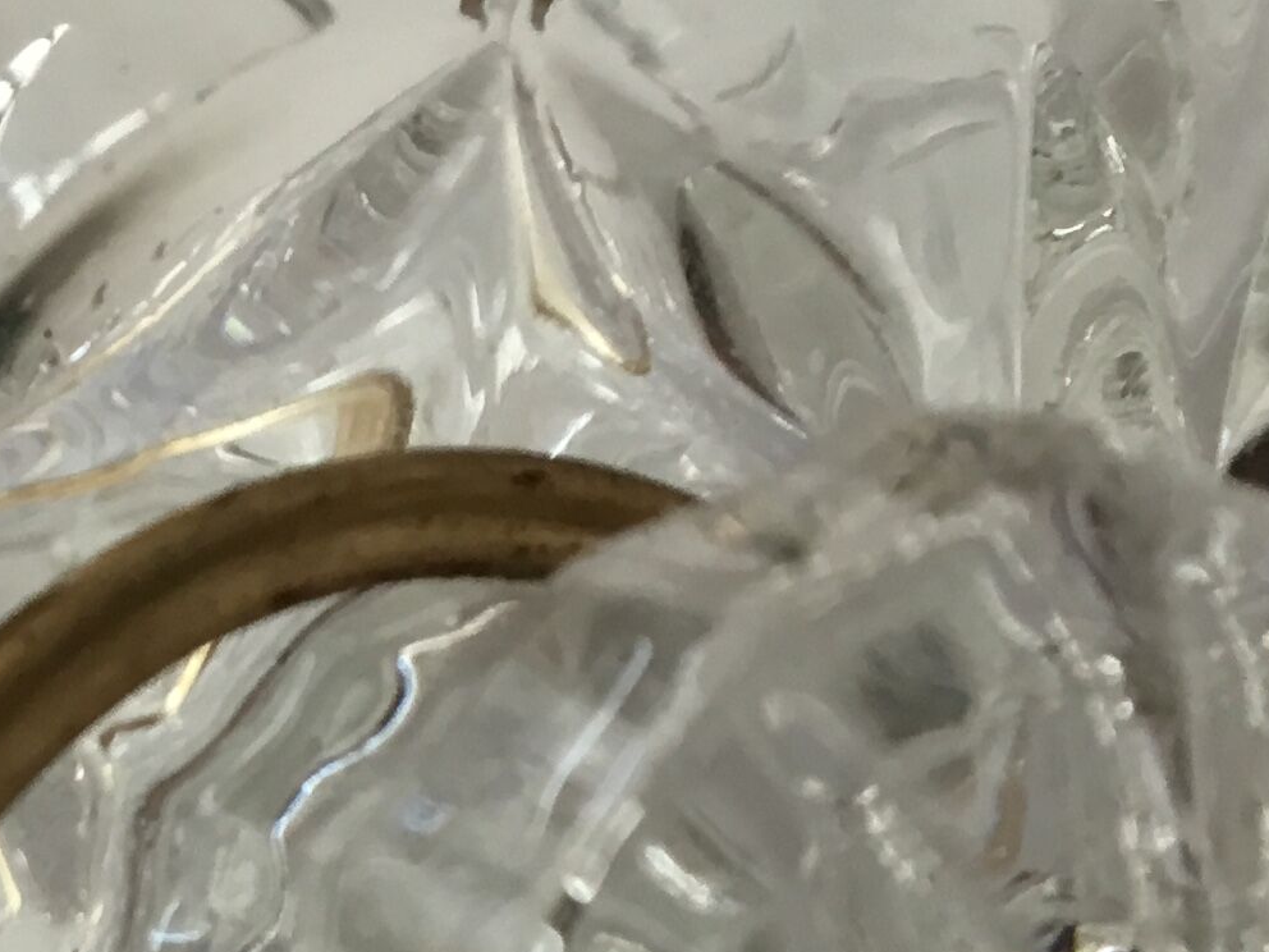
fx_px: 3739
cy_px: 971
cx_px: 132
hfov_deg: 18.9
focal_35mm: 102
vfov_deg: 14.3
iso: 64
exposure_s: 1/33
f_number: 2.4
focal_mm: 3.3
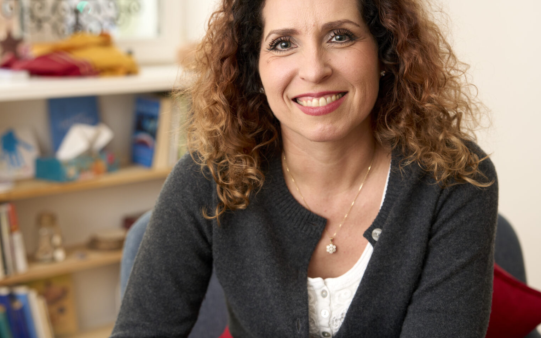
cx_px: 261
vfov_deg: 20.2
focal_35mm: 64
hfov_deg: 32.0
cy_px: 114
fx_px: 943
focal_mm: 50
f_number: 3.2
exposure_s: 1/125
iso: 400
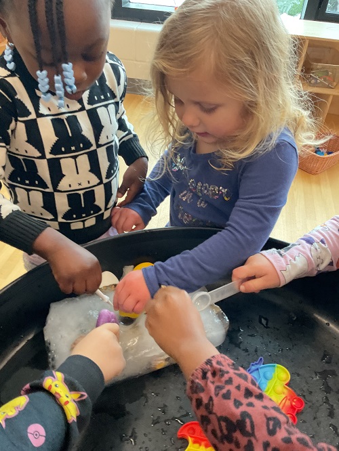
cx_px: 170
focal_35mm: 29
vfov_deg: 61.6
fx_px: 378
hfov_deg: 48.3
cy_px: 226
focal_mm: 3
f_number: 1.8
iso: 250
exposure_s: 1/60
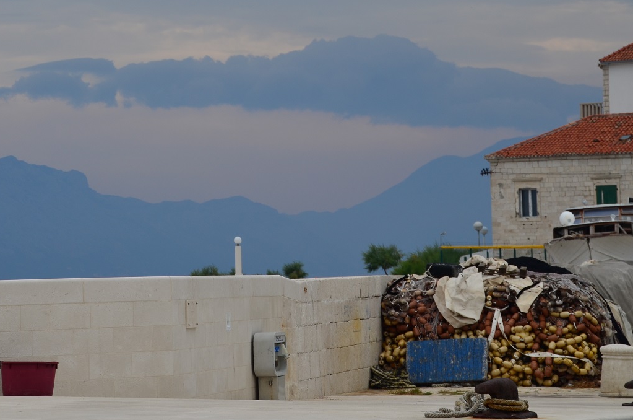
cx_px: 198
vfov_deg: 7.3
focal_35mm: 186
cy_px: 121
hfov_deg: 11.1
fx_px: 3264
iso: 100
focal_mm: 78
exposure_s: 1/500
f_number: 5.6
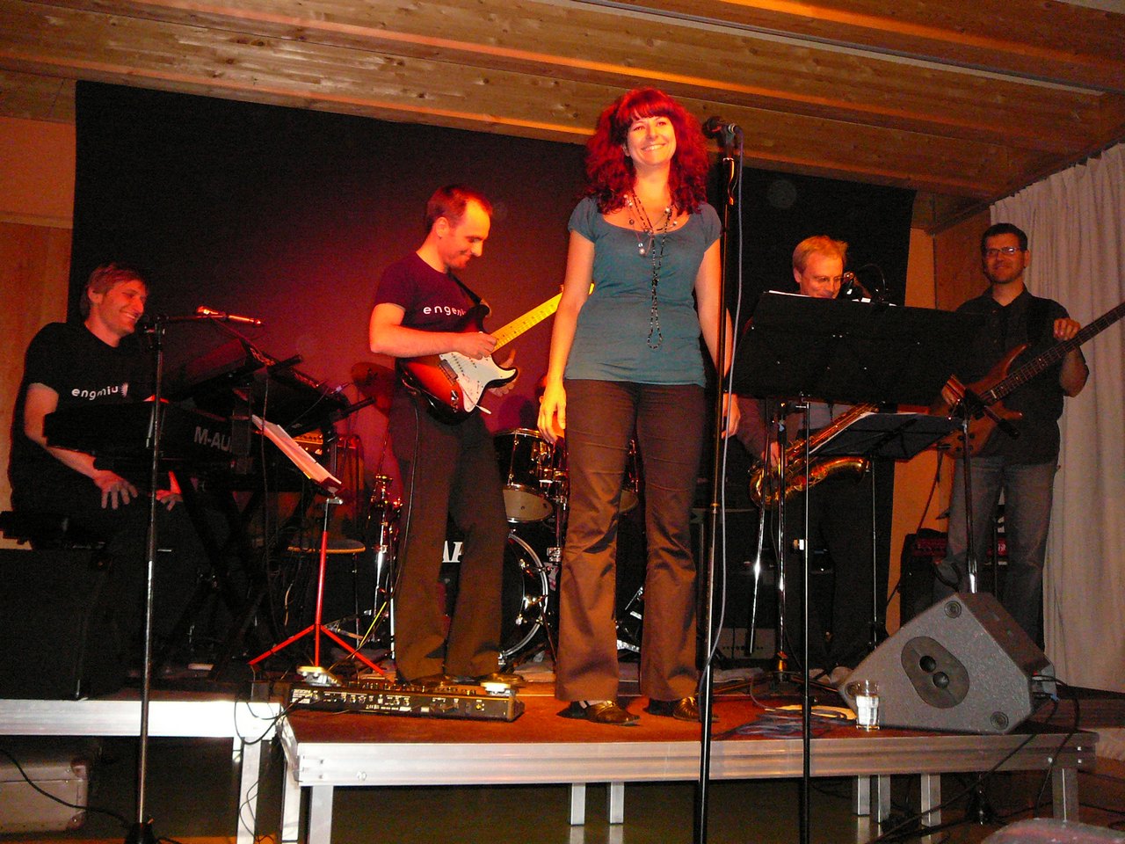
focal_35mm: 35
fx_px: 1137
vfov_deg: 40.7
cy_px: 422
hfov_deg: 52.6
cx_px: 562
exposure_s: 1/30
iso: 400
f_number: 2.8
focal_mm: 5.2
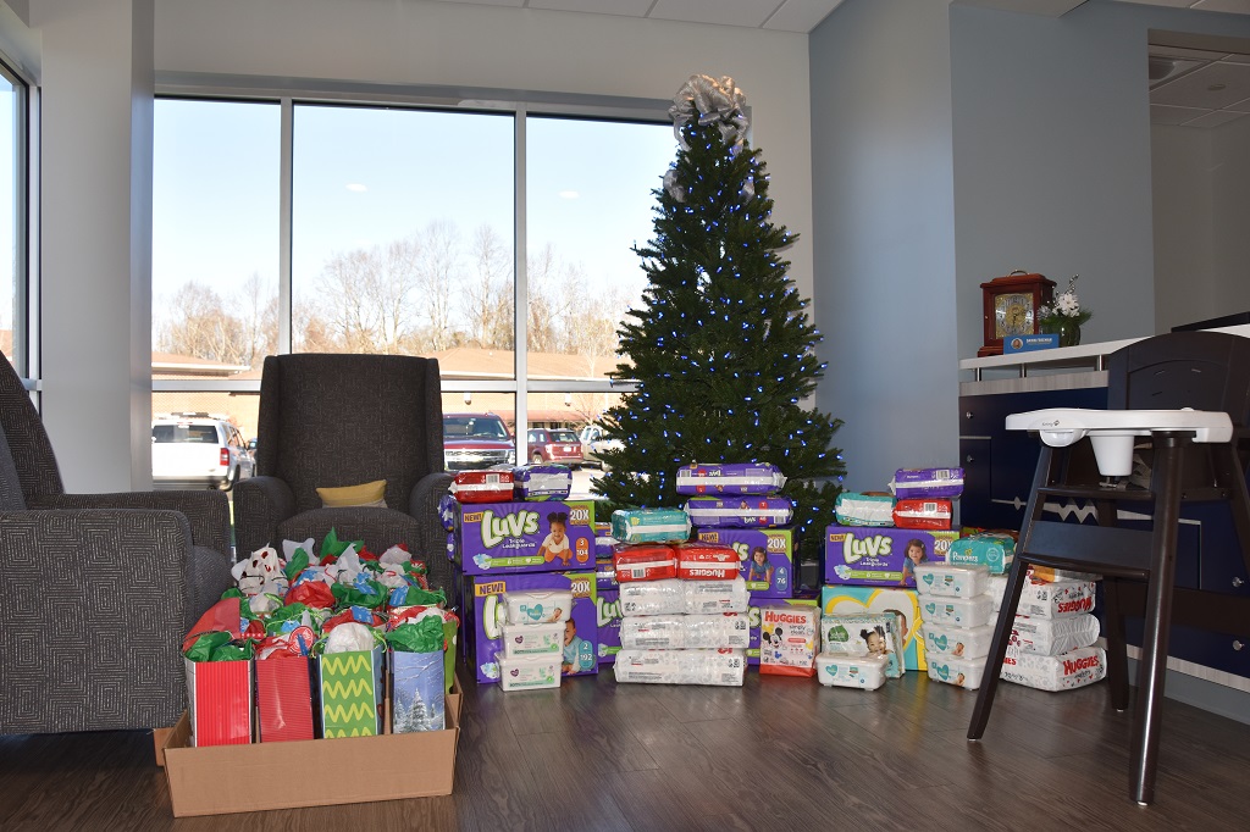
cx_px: 625
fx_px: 937
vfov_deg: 47.9
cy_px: 416
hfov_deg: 67.4
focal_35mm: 27
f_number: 5.6
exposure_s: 1/125
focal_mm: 18
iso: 280
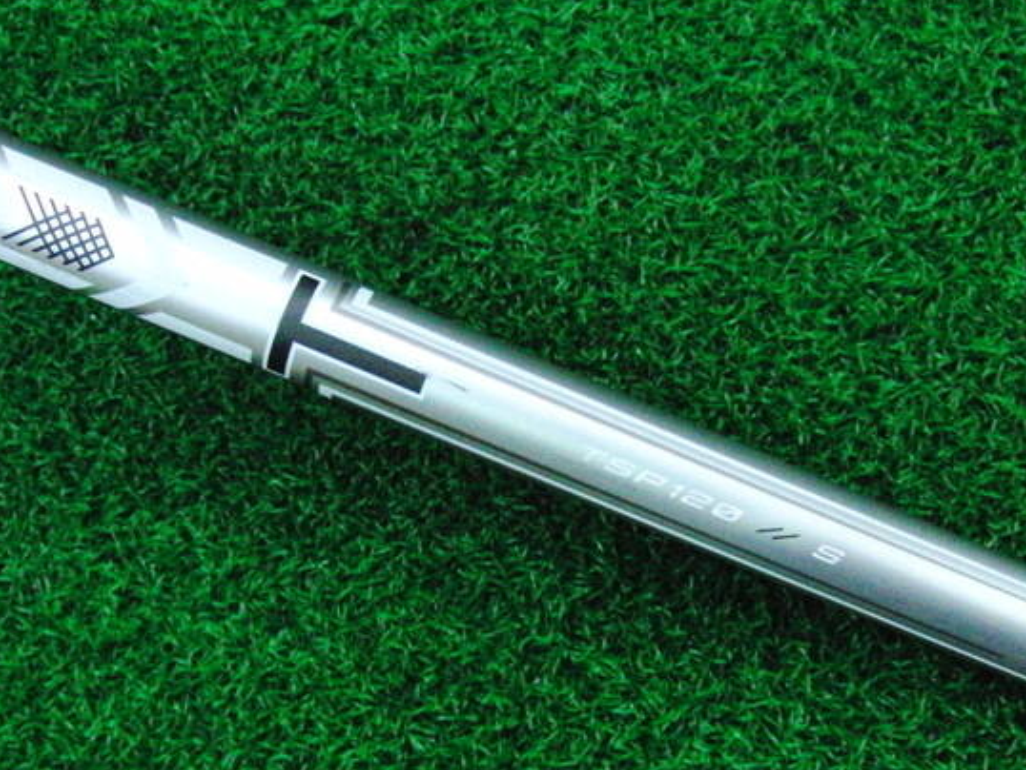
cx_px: 481
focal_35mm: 44
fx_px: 1305
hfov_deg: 42.9
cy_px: 389
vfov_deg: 32.9
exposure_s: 1/320
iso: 3200
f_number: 3.6
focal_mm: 6.42
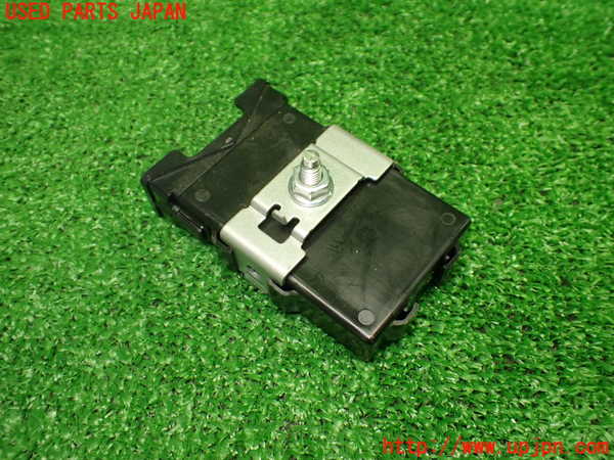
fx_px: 532
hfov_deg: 60.0
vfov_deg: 46.8
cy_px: 230
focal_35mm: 30
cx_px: 307
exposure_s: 1/125
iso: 500
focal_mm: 5.4
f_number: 2.3
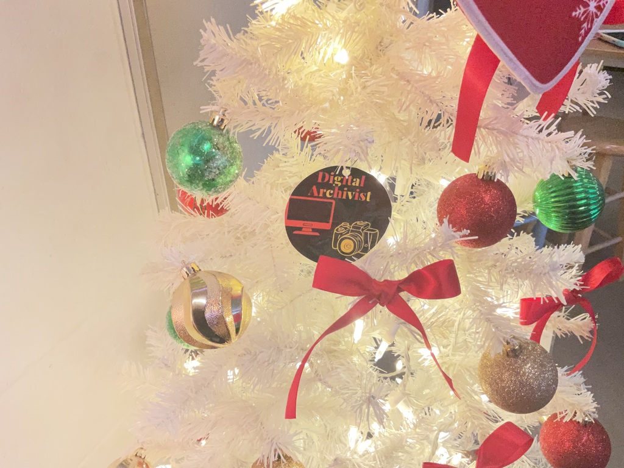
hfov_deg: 61.7
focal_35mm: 29
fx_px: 523
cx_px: 312
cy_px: 234
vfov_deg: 48.2
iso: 160
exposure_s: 1/60
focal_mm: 3
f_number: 1.8
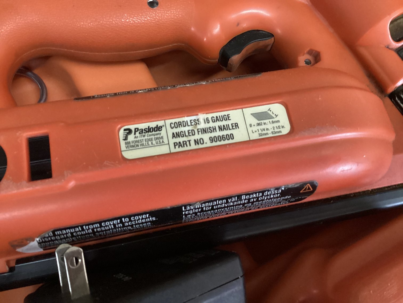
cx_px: 202
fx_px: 361
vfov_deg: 45.4
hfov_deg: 58.3
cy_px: 152
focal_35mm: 31
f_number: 2.4
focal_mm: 3.3
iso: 640
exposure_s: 1/17
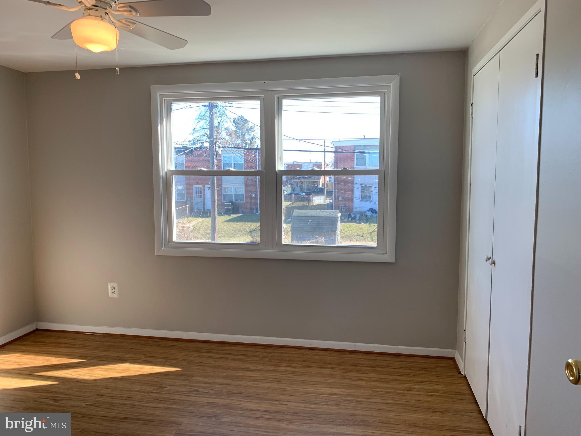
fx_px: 436
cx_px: 290
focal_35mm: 26
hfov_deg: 67.3
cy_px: 218
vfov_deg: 53.1
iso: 40
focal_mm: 4.25
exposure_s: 1/121
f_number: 1.8
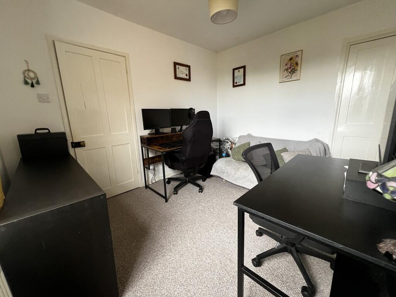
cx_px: 198
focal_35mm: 13
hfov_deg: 106.2
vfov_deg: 89.9
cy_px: 148
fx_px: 149
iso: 160
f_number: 1.8
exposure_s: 1/99
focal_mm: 1.57
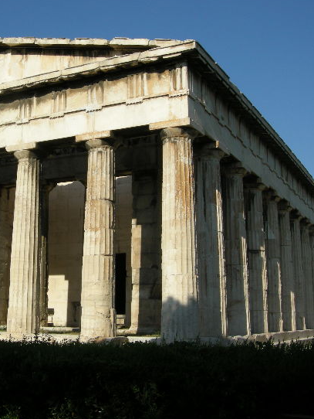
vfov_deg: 38.9
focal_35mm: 49
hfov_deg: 29.4
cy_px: 209
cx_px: 96
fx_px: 592
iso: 64
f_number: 6.1
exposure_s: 1/294
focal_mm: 7.5
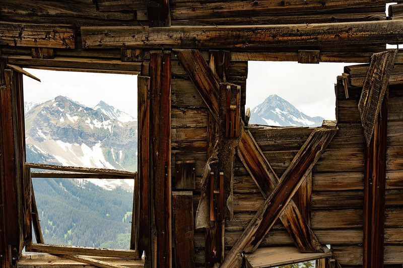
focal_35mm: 105
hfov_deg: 19.5
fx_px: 1174
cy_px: 134
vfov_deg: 13.0
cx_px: 202
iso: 200
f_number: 20
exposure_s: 1/30
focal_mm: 70
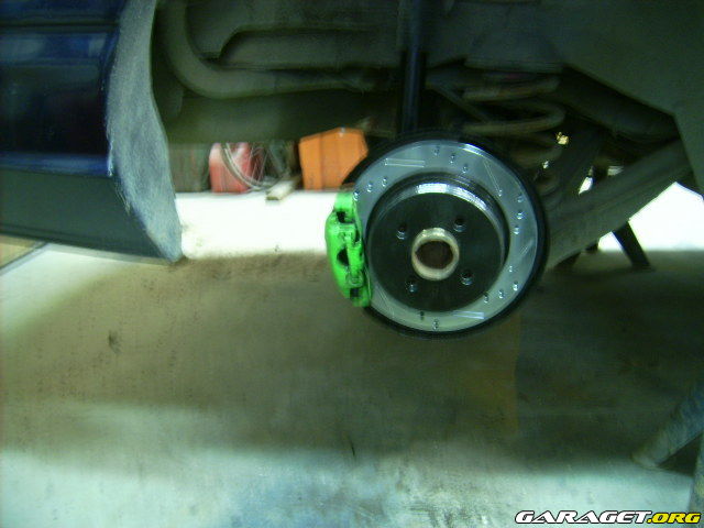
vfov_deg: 40.7
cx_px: 352
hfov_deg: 52.6
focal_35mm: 35
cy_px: 264
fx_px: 712
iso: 50
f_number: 2.8
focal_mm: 5.95
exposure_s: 1/2
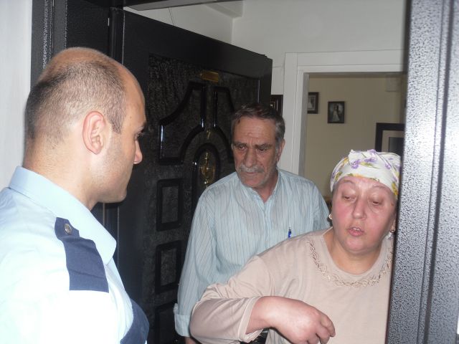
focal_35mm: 34
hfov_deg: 54.0
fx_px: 451
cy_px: 172
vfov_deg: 41.8
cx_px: 230
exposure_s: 1/45
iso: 80
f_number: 2.8
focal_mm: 6
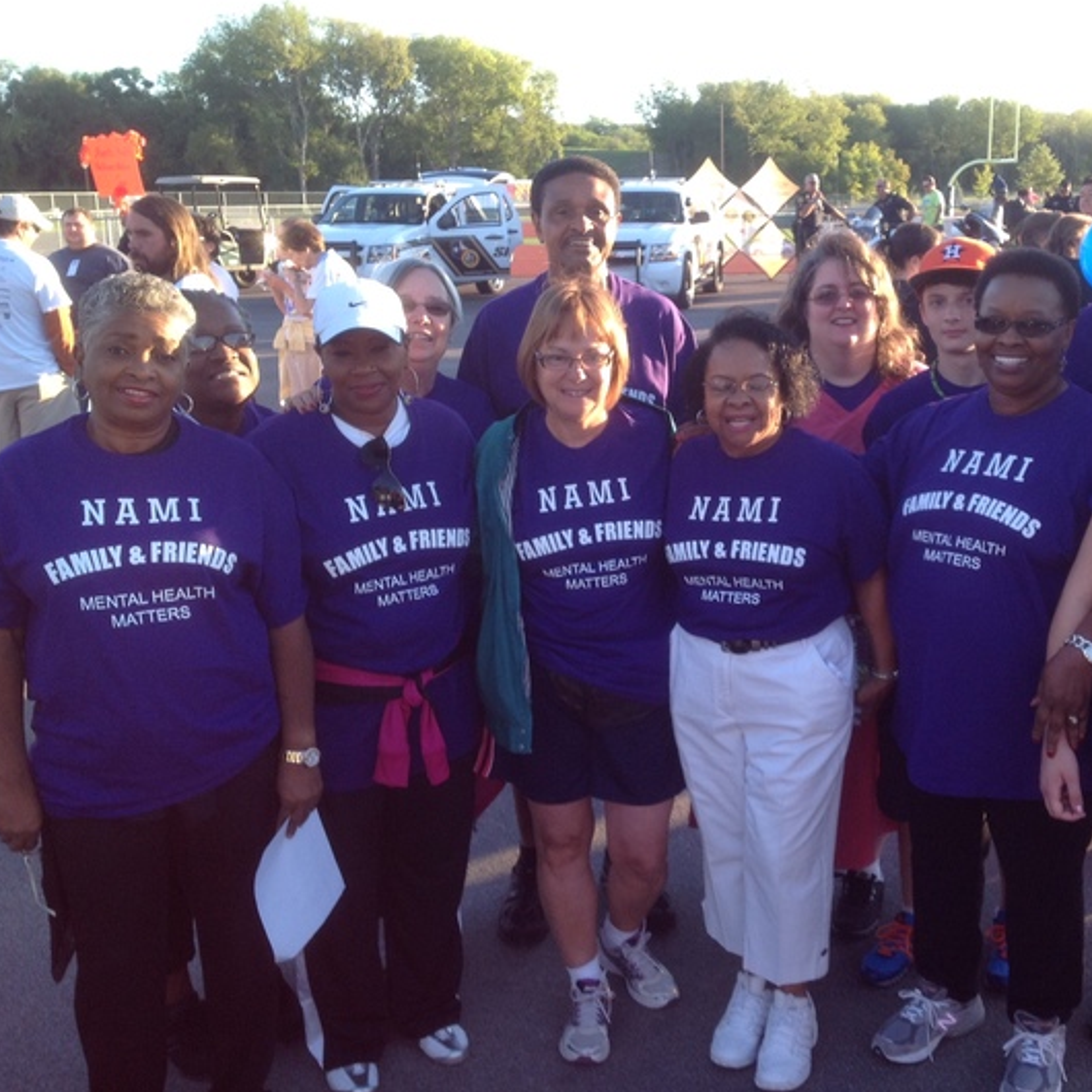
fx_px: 1499
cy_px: 540
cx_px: 696
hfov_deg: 39.7
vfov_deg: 40.0
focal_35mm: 42
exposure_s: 1/166
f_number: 2.4
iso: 50
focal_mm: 4.28
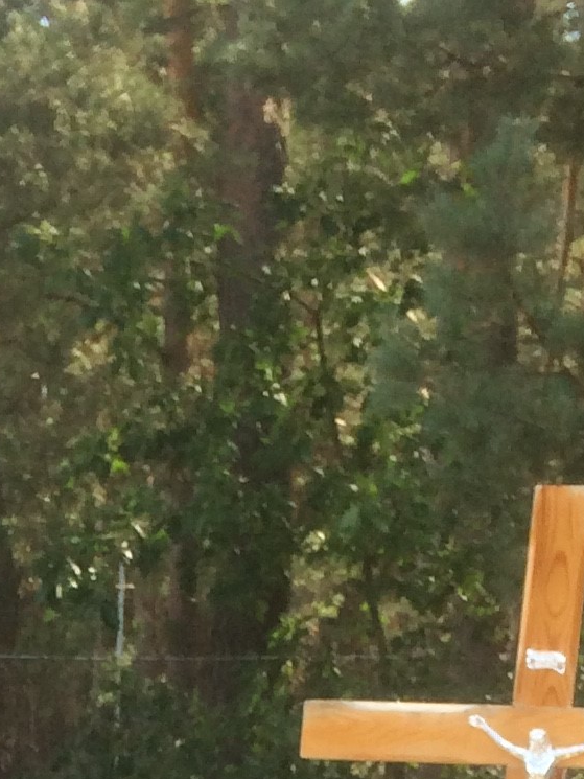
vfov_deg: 13.8
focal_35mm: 127
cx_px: -169
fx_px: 2856
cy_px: 1421
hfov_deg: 11.4
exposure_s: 1/318
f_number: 2.2
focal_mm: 4.15
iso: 32
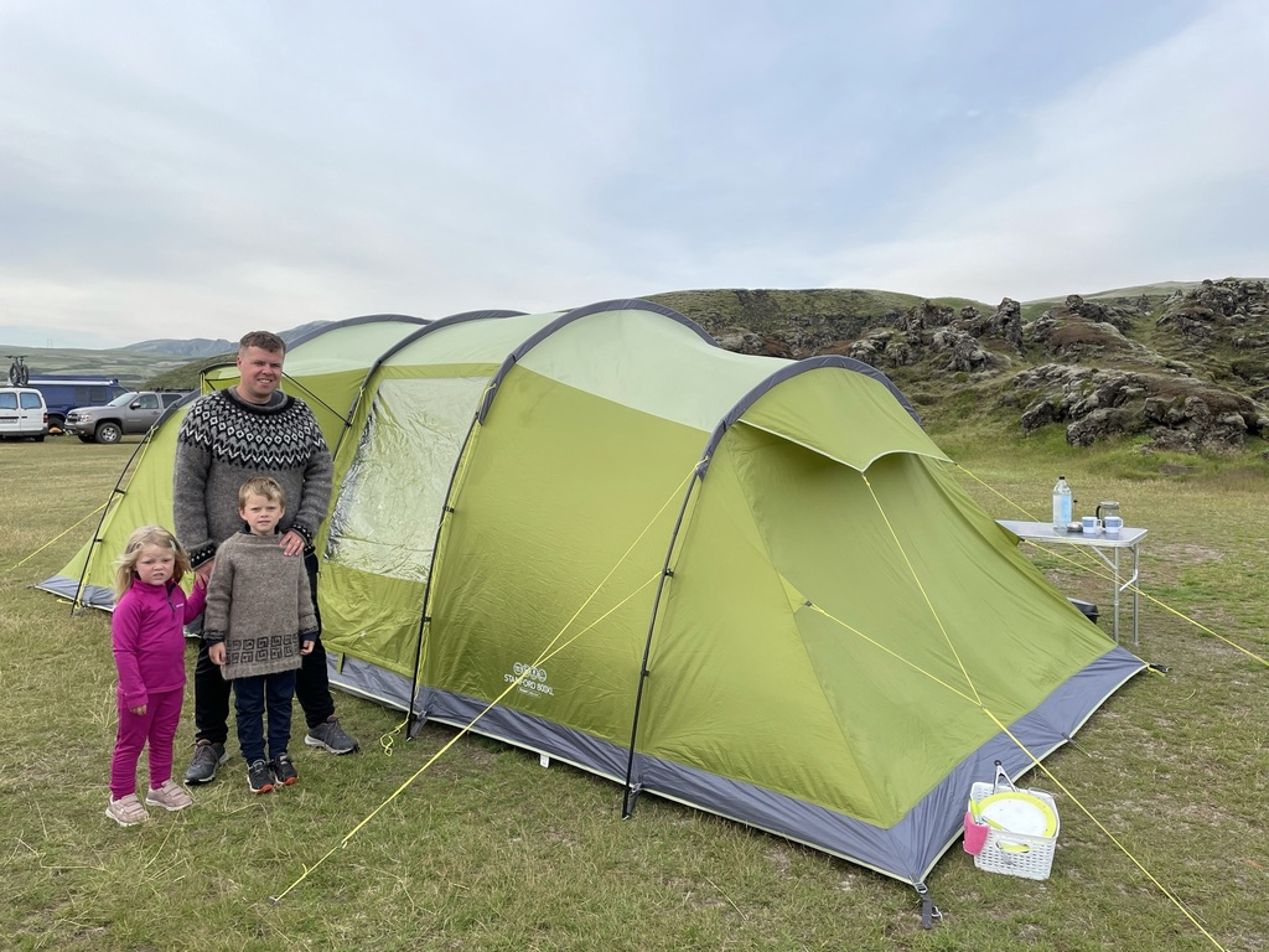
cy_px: 476
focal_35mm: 26
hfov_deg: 67.3
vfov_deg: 53.1
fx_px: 953
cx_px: 634
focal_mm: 4.2
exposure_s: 1/1855
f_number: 1.6
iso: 32
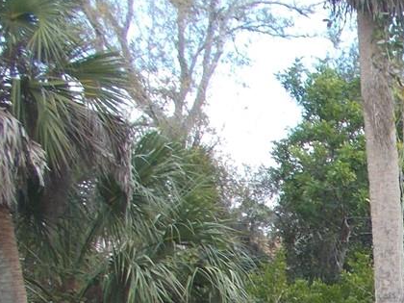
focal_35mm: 99
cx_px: 572
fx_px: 1155
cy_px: 496
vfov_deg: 13.7
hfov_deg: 18.1
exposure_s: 1/200
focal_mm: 4.6
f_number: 3.2
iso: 80
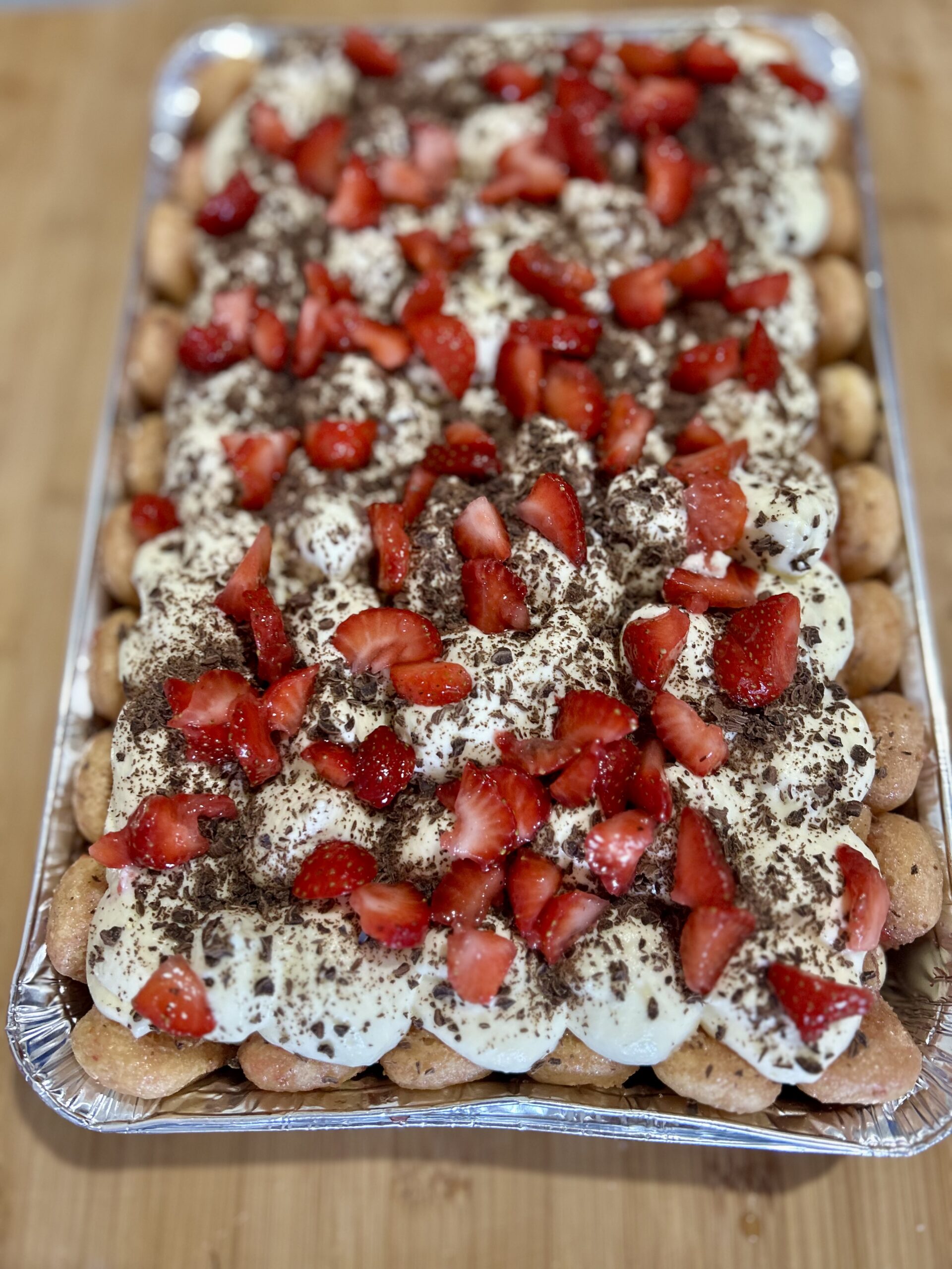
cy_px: 634
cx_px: 476
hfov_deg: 53.1
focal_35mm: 26
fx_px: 953
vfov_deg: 67.3
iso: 160
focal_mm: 5.7
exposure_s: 1/50
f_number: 1.5
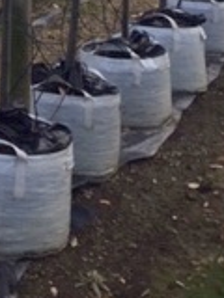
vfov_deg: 14.7
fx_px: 1001
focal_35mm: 116
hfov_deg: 12.2
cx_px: -114
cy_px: -253
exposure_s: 1/1199
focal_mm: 4.15
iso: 32
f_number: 2.2
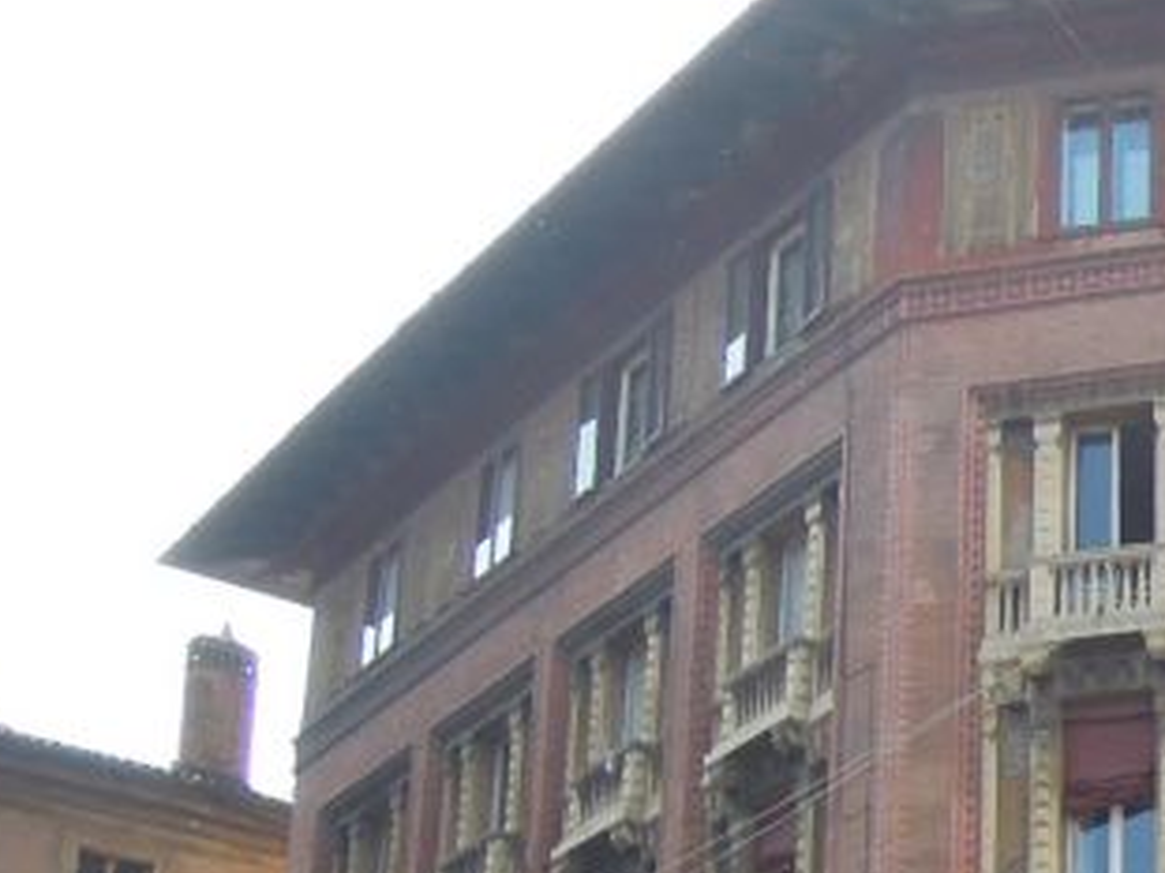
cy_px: 1019
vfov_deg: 17.8
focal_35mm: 79
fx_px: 2658
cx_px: 1558
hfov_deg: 22.0
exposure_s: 1/640
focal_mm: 4.3
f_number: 2.8
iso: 160
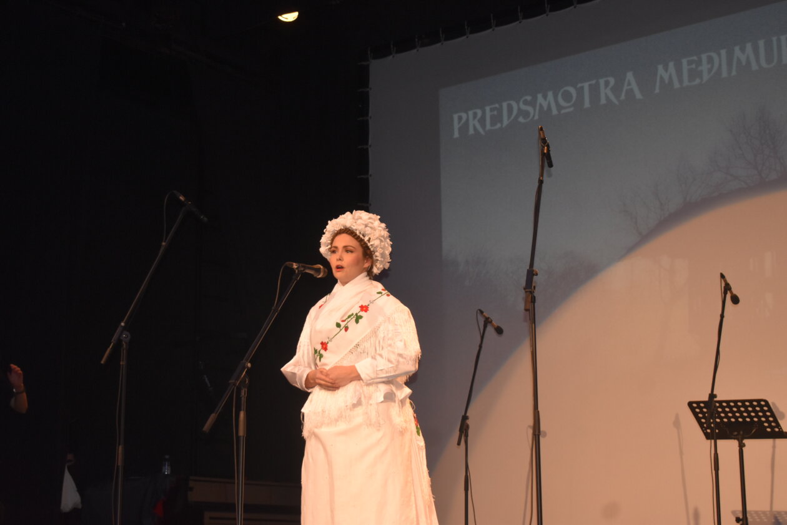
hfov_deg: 33.4
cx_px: 394
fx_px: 1312
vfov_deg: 22.6
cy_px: 262
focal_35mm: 60
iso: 1600
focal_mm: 40
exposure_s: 1/125
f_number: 5
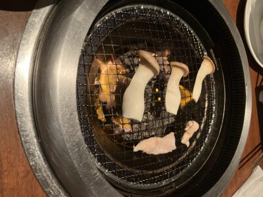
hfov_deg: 63.4
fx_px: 213
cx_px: 132
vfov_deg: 49.7
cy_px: 98
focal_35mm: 28
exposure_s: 1/40
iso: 400
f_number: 1.8
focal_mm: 3.99
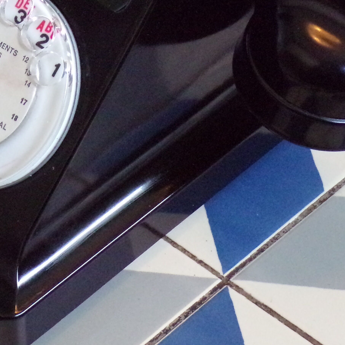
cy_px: 97
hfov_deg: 11.9
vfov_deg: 11.9
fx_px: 1646
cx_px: 73
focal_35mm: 146
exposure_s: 1/40
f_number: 3.8
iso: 800
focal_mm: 11.6
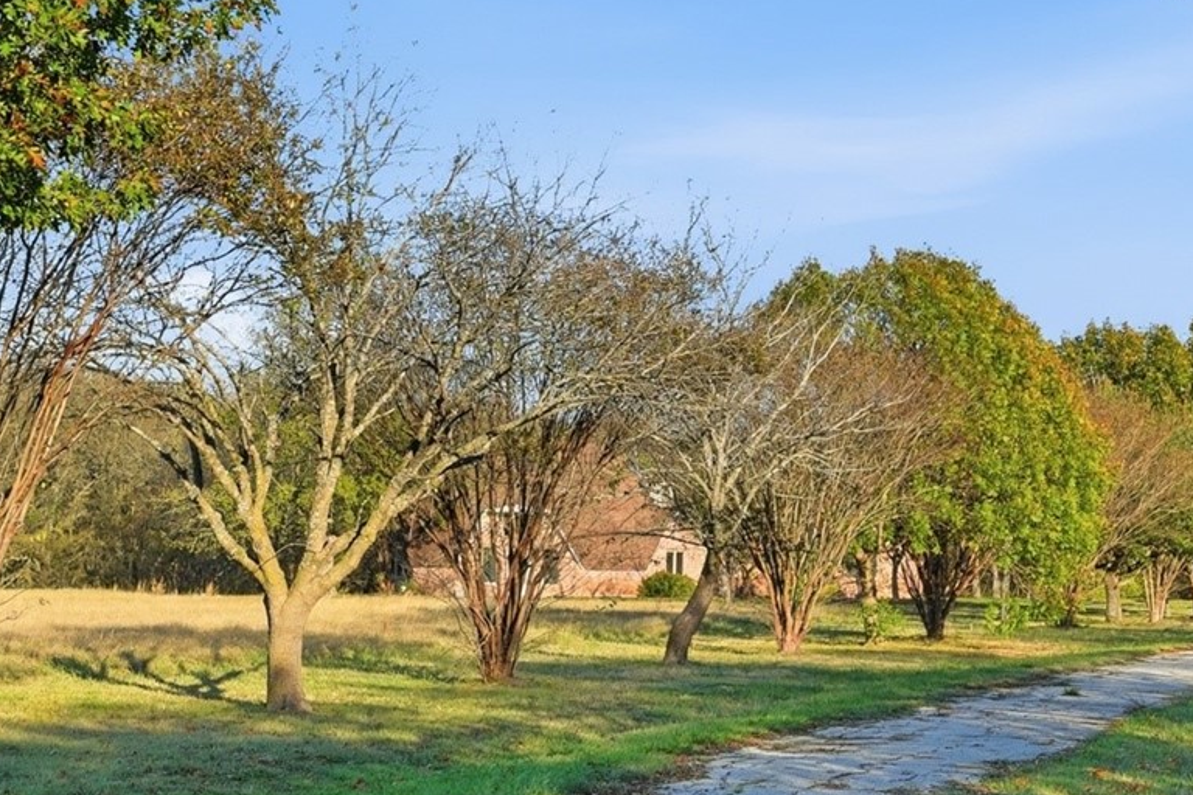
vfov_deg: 13.8
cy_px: 342
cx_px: 646
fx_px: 3280
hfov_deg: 20.6
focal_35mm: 99
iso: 250
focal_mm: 35
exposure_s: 1/1000
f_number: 9
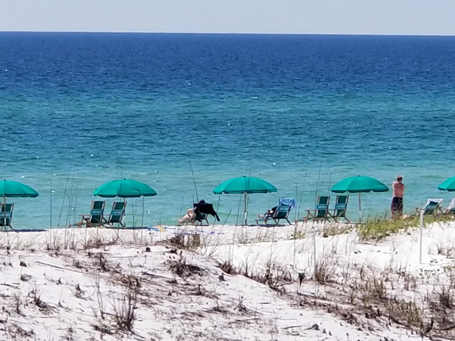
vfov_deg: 24.0
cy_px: 144
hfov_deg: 31.7
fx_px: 802
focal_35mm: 61
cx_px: 244
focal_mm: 6
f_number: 2.4
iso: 25
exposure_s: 1/1458
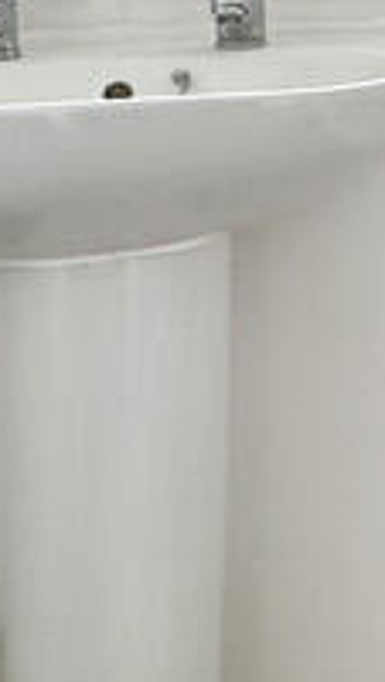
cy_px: 123
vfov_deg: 26.6
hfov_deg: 10.1
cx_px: 1233
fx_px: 1411
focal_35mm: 78
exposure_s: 1/99
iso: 200
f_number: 2.2
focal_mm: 2.22
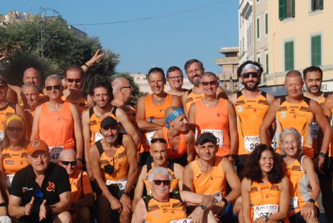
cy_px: 126
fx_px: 1112
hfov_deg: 17.0
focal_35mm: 120
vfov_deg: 11.5
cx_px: 144
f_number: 9
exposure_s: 1/2000
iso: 1000
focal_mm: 62
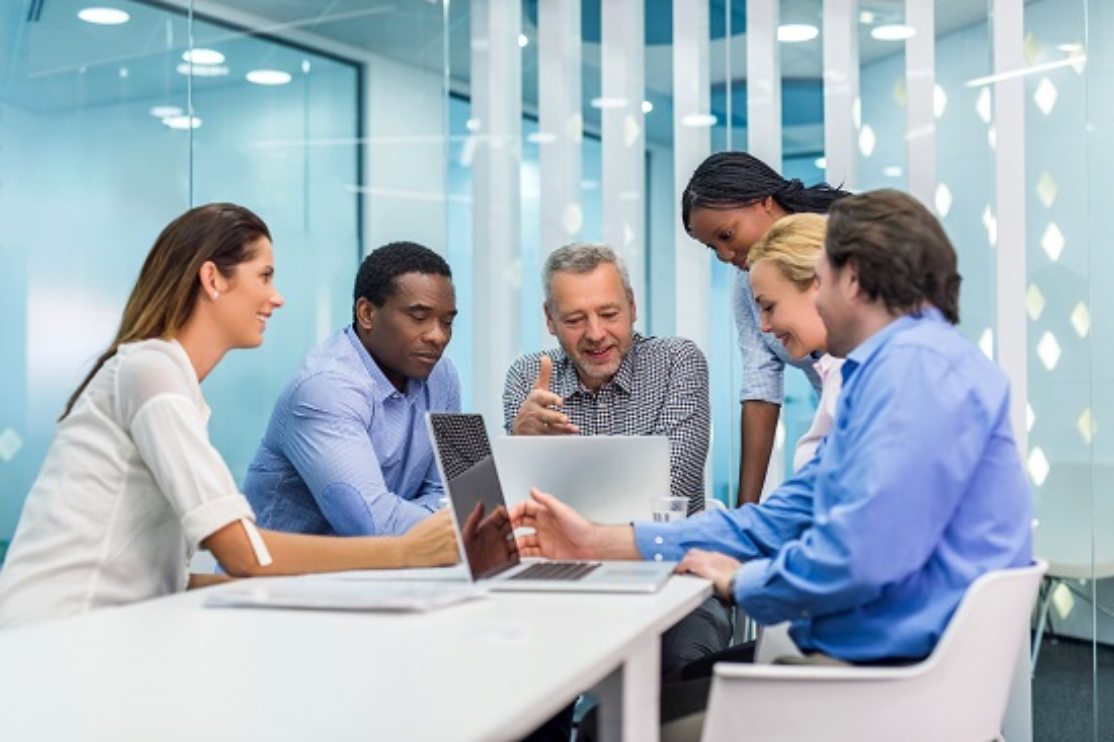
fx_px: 1546
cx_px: 557
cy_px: 371
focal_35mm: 50
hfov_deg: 39.6
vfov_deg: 27.0
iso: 200
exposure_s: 1/100
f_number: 2
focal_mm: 50
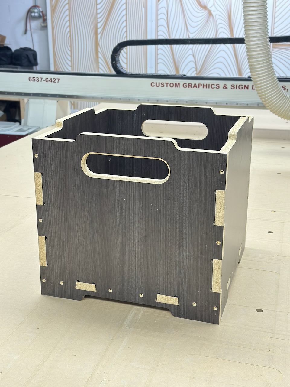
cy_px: 194
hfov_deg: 30.3
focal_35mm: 48
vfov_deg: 39.7
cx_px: 145
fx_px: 536
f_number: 1.78
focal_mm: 6.86
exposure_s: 1/120
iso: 200
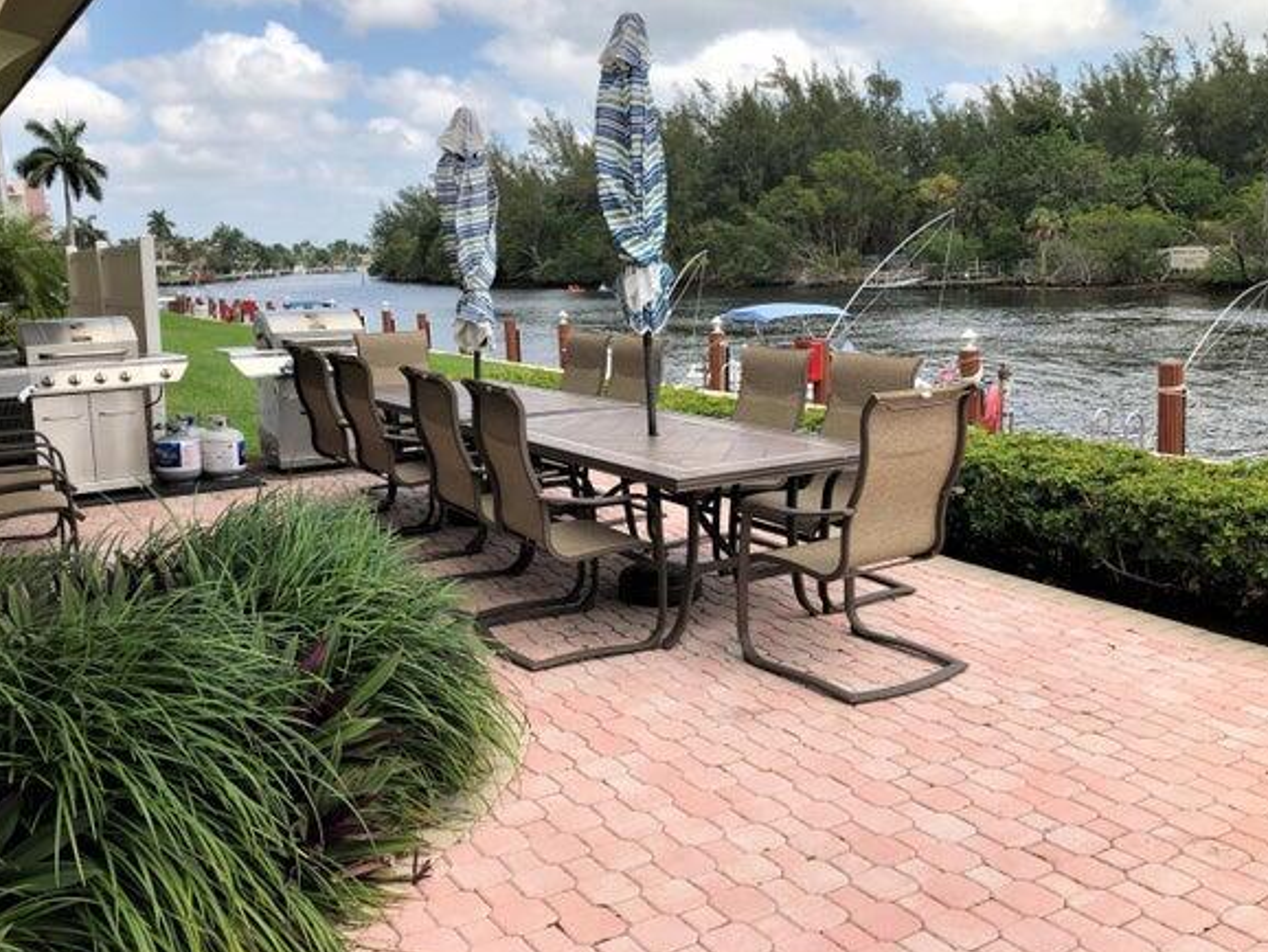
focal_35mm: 31
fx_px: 1136
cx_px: 579
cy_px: 450
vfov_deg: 45.5
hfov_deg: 58.2
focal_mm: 3.99
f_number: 1.8
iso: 20
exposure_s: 1/1372
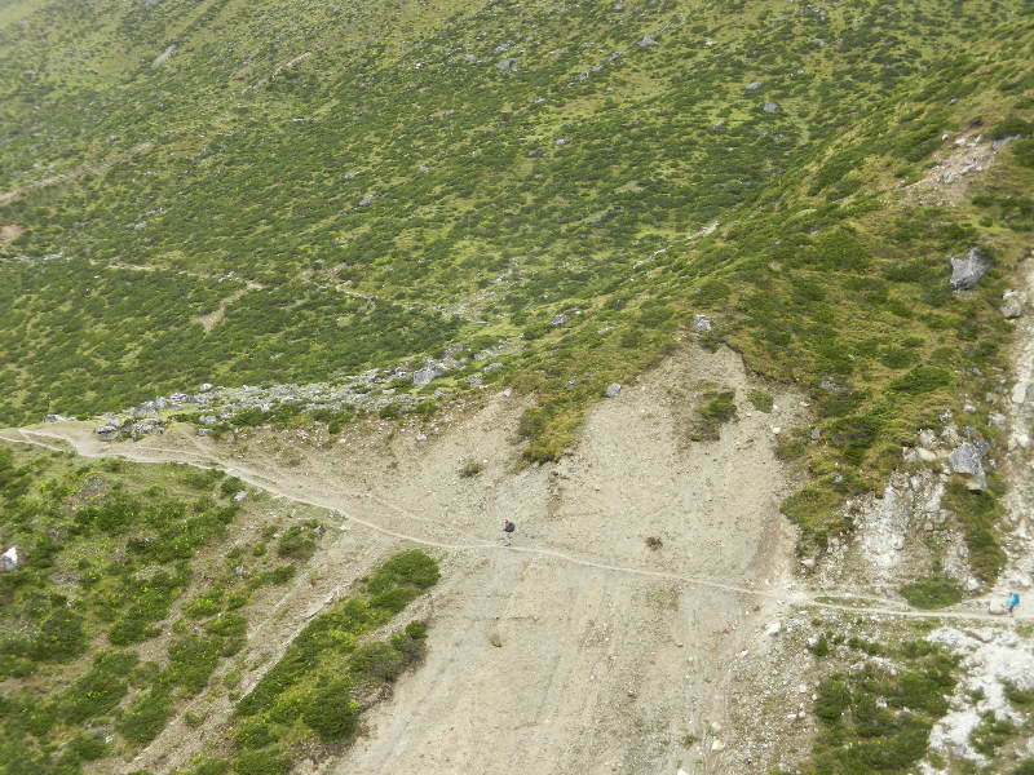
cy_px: 388
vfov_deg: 21.6
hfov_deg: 28.6
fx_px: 2031
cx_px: 517
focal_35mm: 68
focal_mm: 12.3
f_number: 4.6
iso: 160
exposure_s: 1/200
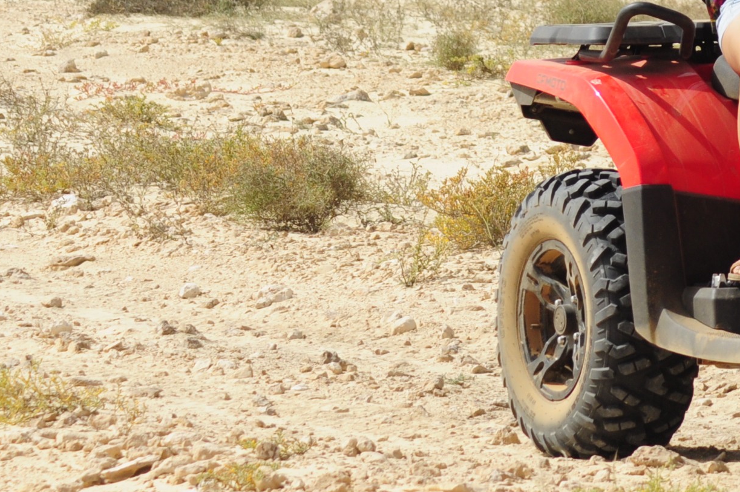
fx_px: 5668
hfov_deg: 7.4
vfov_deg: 5.0
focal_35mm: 276
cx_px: 926
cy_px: 45
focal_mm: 70
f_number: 9
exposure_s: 1/1250
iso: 320
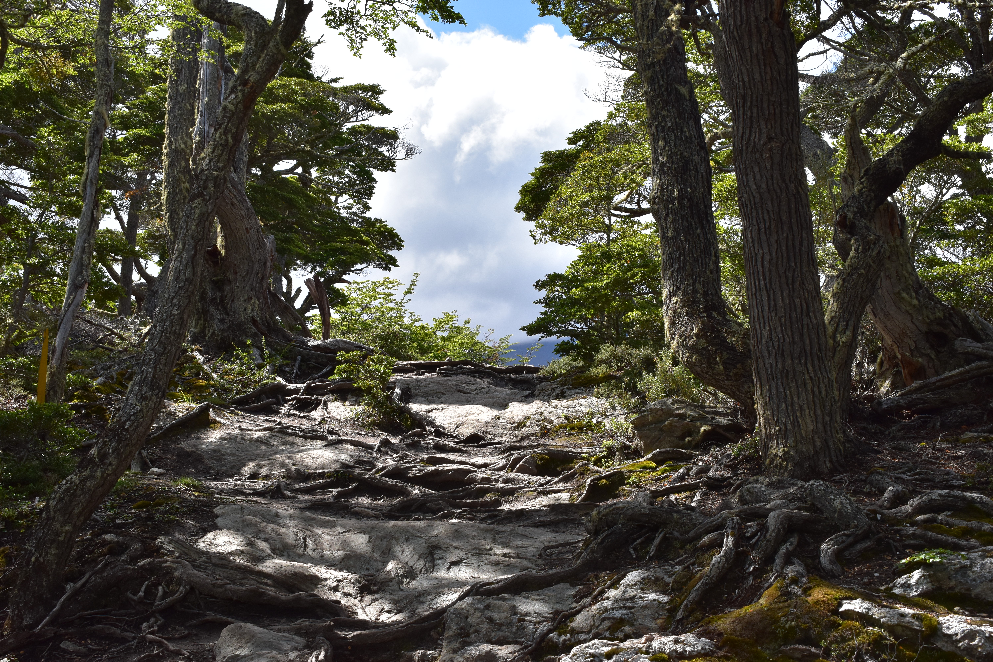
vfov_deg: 26.5
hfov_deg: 38.9
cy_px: 331
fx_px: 1407
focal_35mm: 51
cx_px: 496
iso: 400
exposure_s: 1/500
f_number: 11
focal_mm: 34
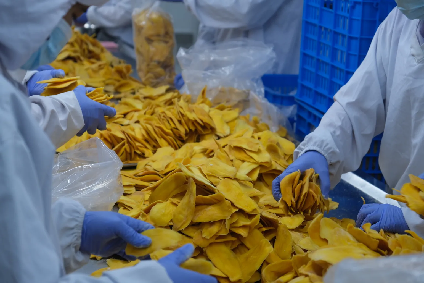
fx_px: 977
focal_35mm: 83
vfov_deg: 16.5
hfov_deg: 24.5
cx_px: 212
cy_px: 142
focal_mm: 55
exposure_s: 1/240
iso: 640
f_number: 4
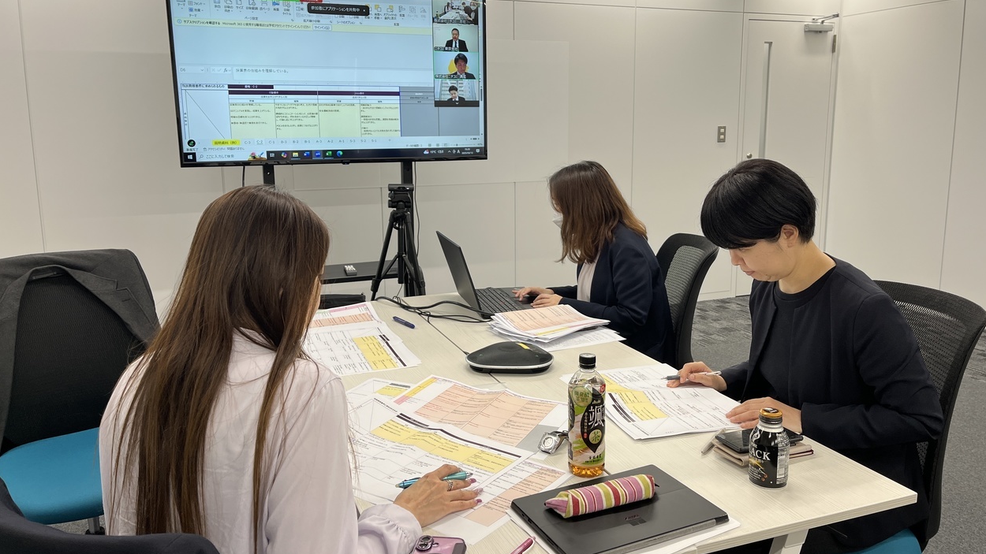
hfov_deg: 66.1
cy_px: 249
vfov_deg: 40.1
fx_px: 758
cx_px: 497
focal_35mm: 29
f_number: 1.6
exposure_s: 1/90
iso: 40
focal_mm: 5.1
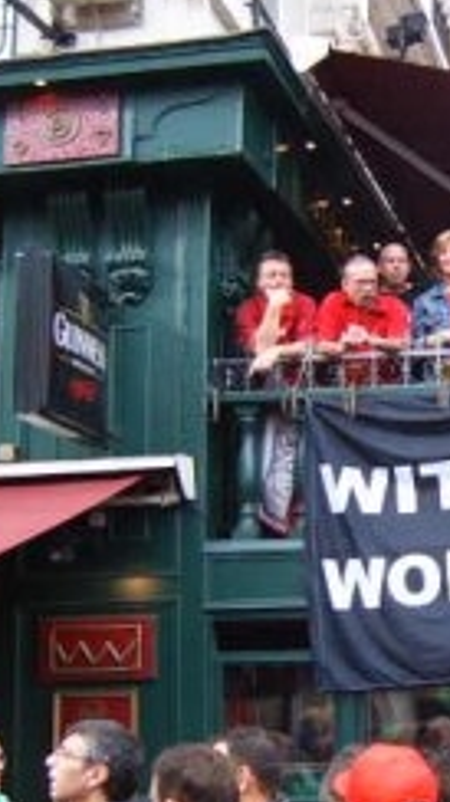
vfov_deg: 29.7
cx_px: 498
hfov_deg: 16.5
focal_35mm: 71
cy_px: 460
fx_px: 1508
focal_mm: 6.2
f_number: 2.9
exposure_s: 1/90
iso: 63
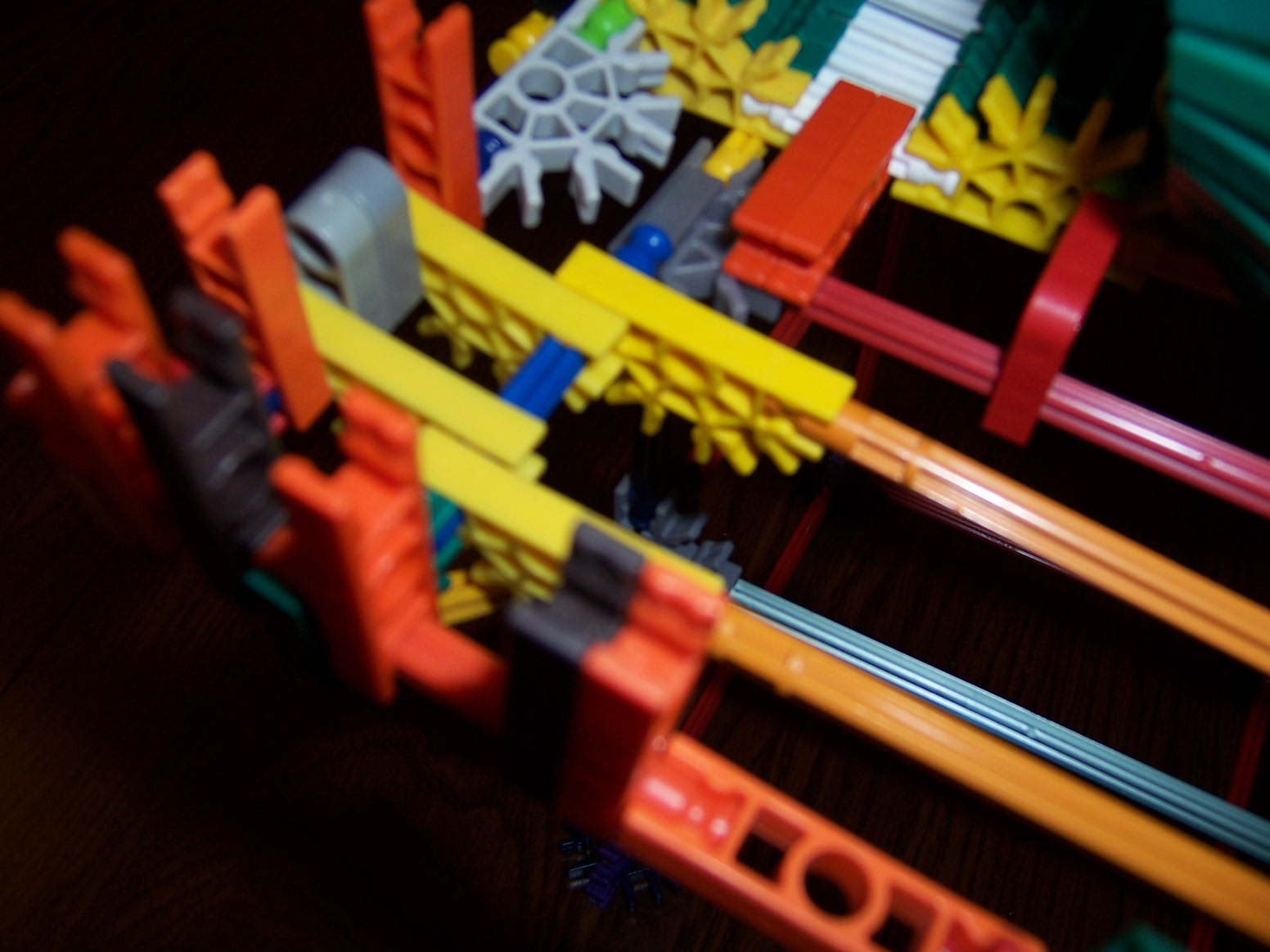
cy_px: 476
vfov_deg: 42.9
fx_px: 1211
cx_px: 635
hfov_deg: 55.4
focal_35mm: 33
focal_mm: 5.5
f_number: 2.8
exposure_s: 1/60
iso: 80
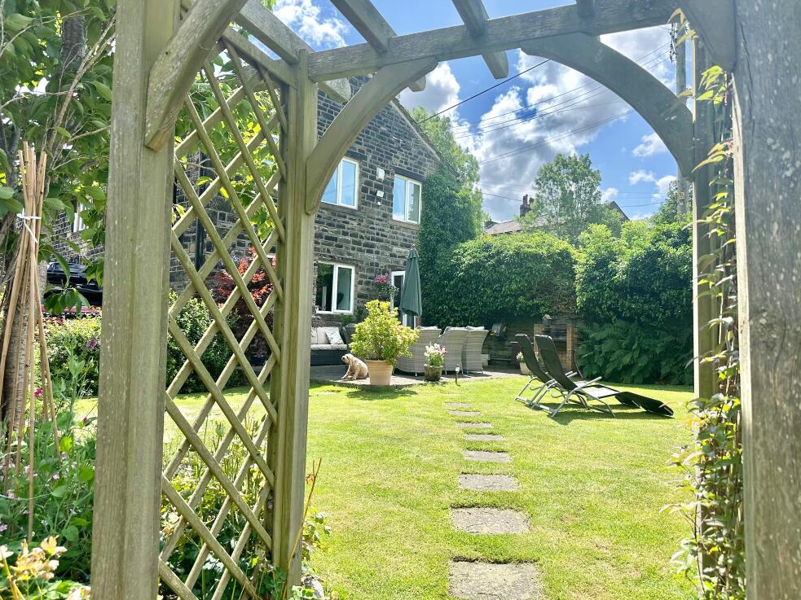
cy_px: 290
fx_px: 578
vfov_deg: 54.9
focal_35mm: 25
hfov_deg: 69.4
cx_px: 403
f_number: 1.78
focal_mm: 6.86
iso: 80
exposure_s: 1/1988
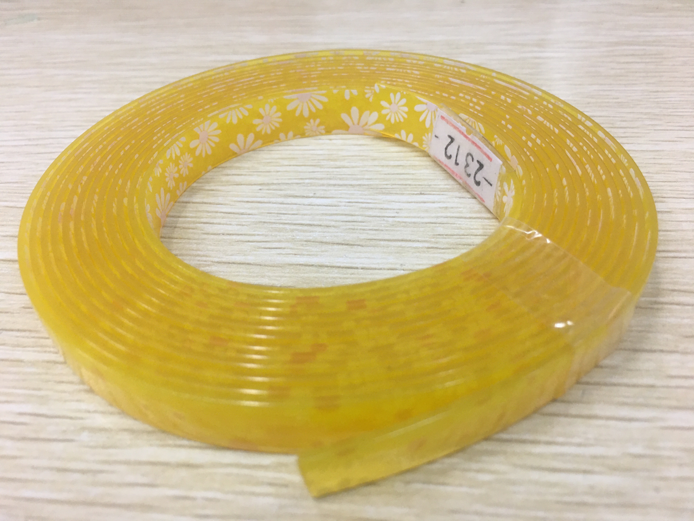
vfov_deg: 48.2
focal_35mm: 29
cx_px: 347
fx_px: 581
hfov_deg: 61.7
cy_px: 260
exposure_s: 1/33
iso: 50
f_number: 2.2
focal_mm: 4.15
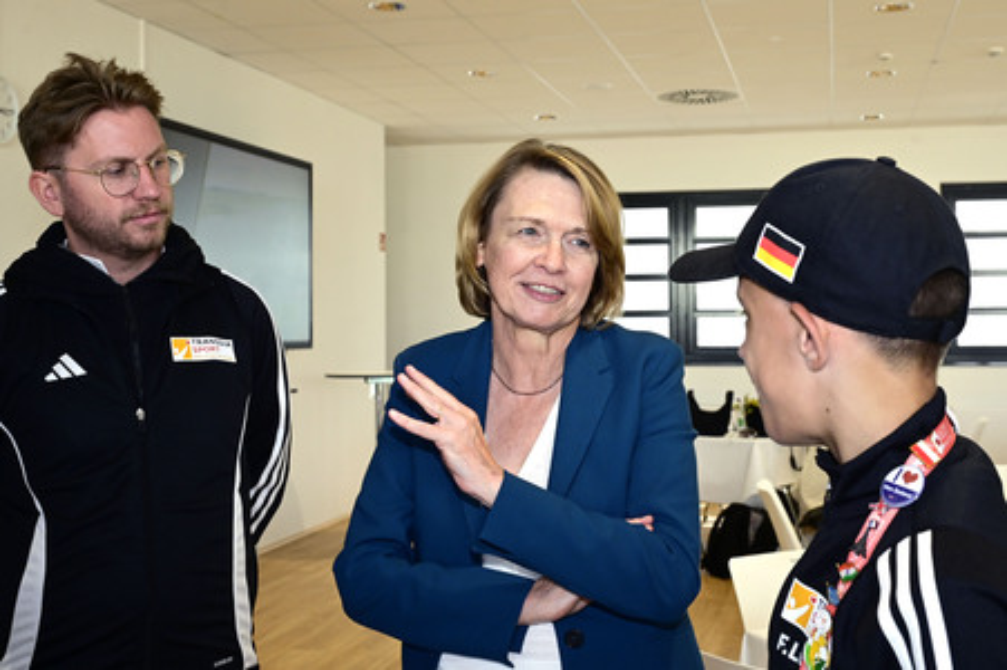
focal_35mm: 40
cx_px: 504
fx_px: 1118
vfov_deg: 33.4
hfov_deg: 48.5
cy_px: 335
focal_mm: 40
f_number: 8
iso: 2000
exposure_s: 1/200
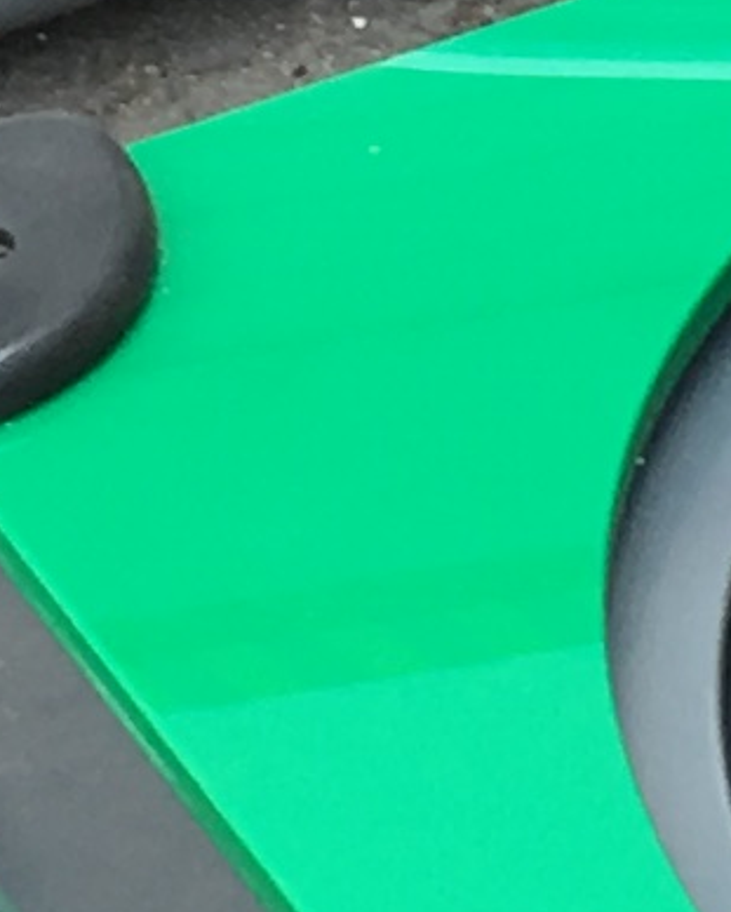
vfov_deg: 6.5
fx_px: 7941
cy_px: -242
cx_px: 416
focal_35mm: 294
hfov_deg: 5.3
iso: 25
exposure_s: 1/154
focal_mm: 4.15
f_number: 2.2
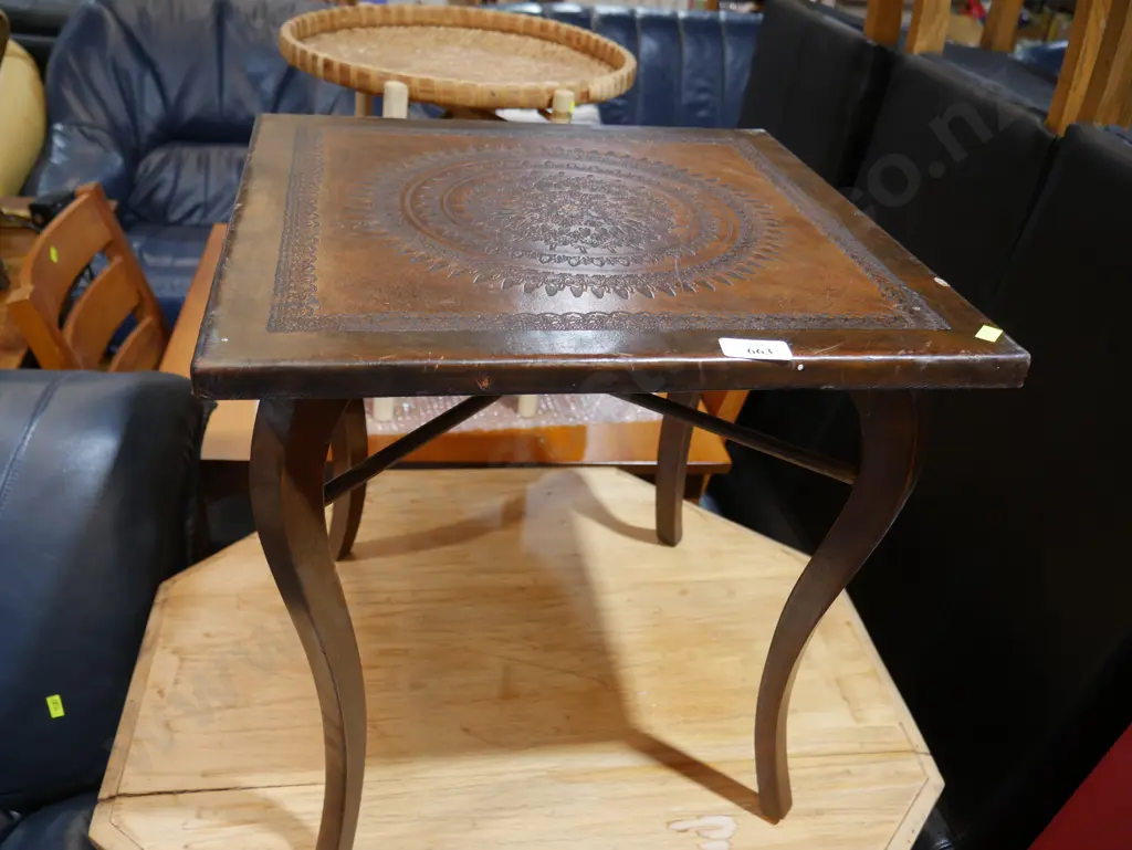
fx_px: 982
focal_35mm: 30
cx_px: 566
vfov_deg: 46.8
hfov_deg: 59.9
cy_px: 425
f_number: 3.6
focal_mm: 15
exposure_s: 1/60
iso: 400
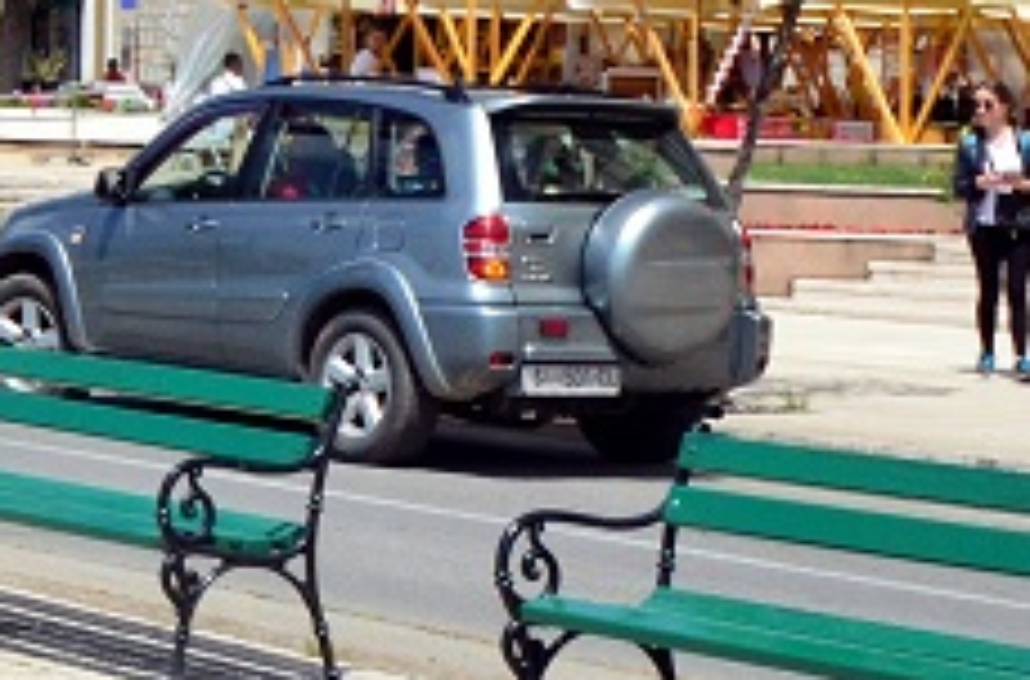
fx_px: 4106
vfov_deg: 9.1
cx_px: -385
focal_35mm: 144
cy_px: -421
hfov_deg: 13.7
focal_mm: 22
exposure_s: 1/8000
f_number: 4.5
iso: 800
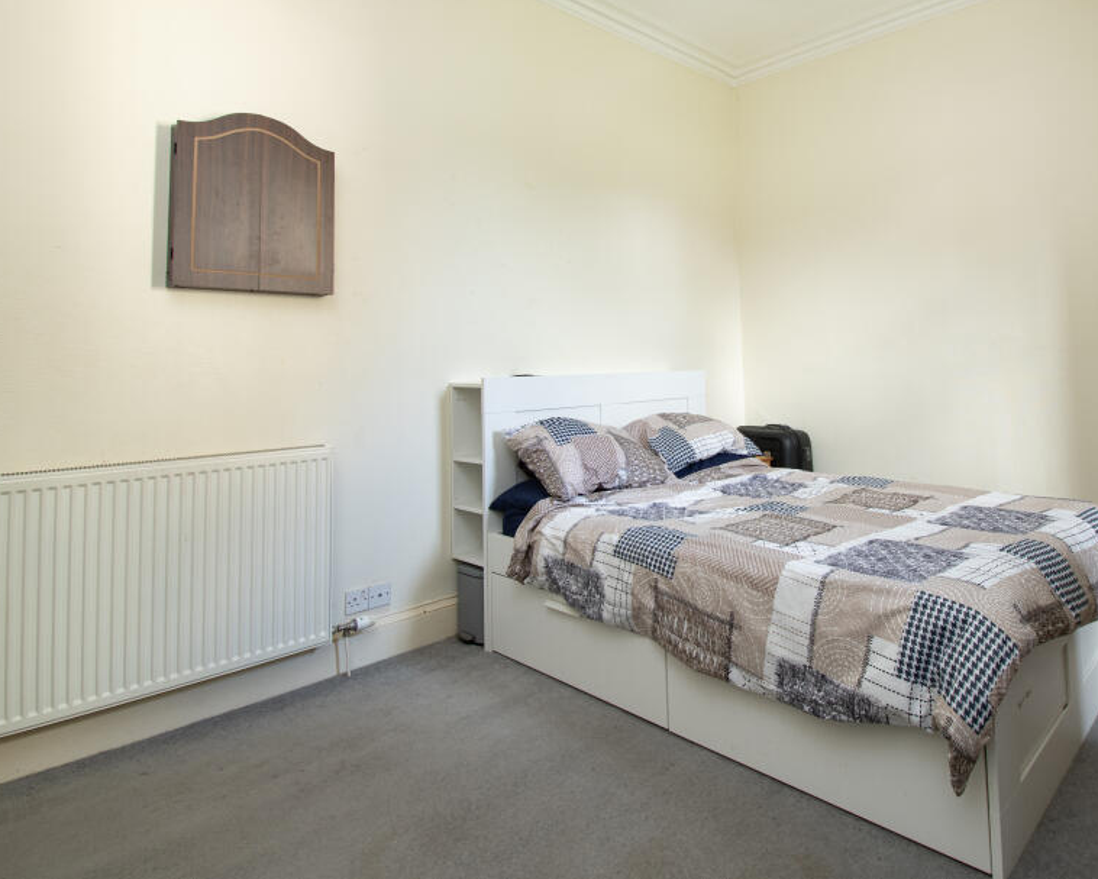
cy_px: 387
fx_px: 618
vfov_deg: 70.6
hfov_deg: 81.9
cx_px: 675
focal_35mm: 19
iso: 320
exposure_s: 1/4
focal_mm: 10
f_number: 8
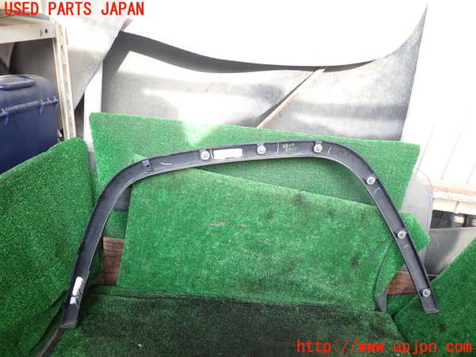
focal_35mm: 25
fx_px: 344
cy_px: 178
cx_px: 238
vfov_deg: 54.9
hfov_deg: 69.4
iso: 100
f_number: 2
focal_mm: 4.5
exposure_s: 1/80
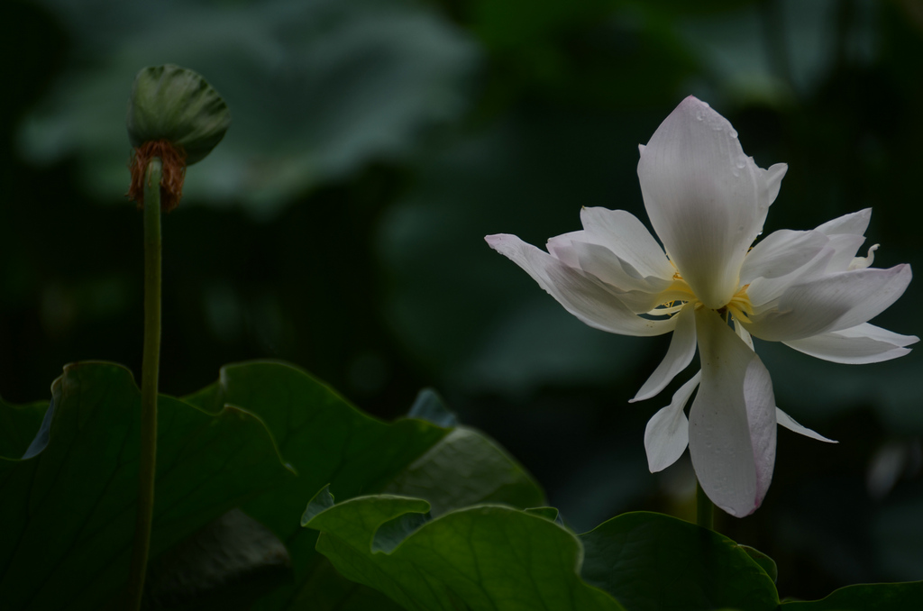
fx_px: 10745
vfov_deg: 3.3
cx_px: 462
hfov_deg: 4.9
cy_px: 306
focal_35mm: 420
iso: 100
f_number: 5.6
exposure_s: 1/400
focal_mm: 280
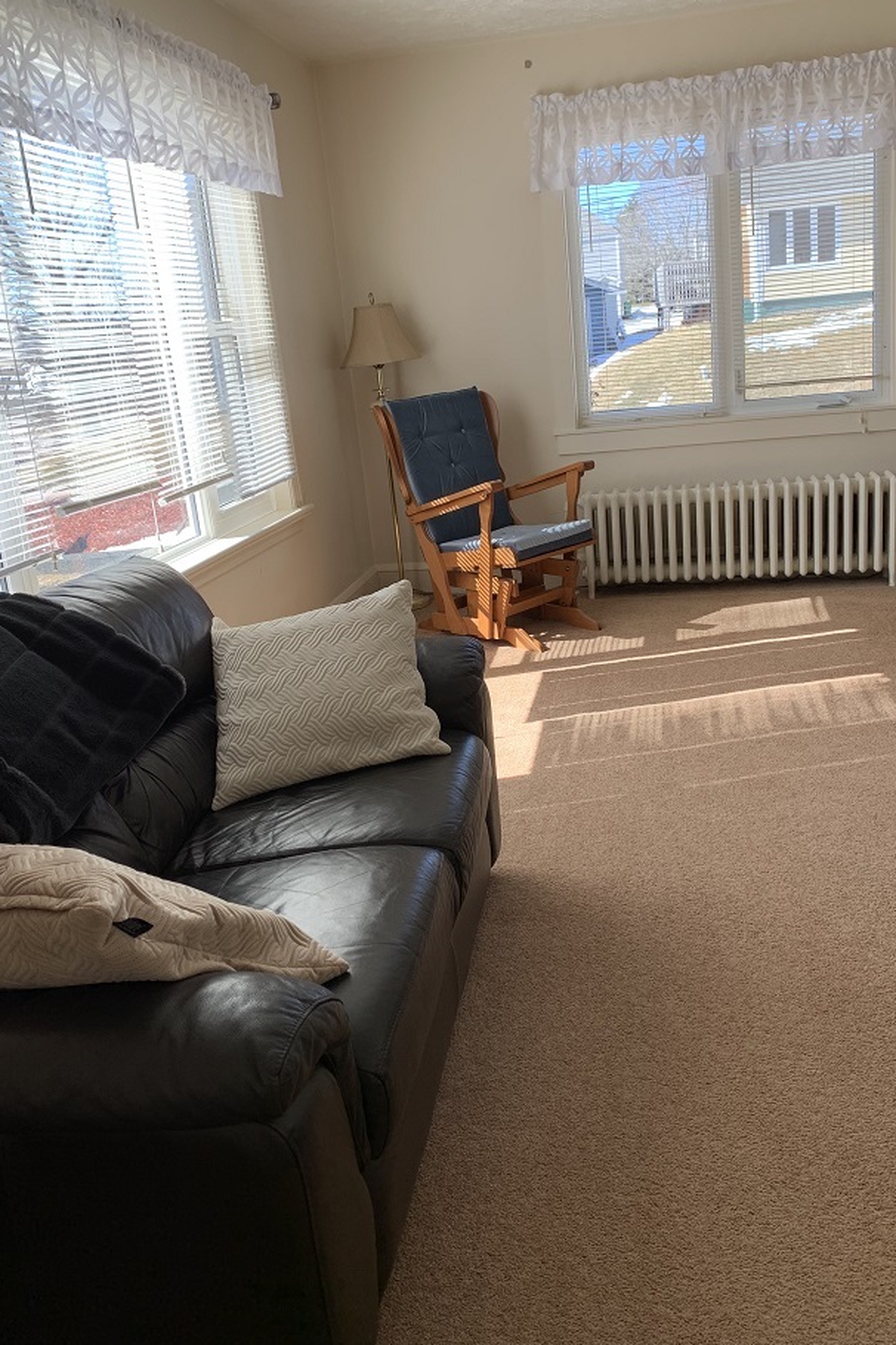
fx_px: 1120
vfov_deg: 61.9
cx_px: 494
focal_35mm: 30
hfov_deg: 43.5
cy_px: 638
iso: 25
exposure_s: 1/196
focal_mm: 4.25
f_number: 1.8
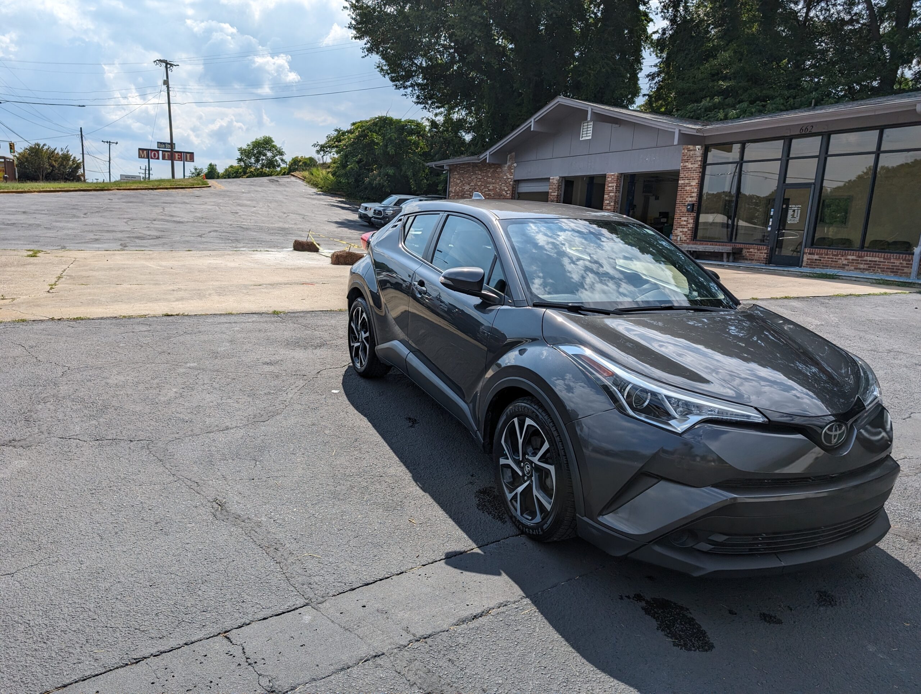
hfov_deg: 71.5
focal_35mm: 24
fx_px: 640
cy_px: 347
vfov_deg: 56.9
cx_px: 460
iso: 19
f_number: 1.68
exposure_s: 1/1587
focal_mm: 6.9
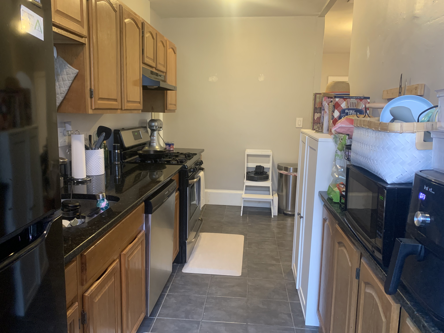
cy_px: 166
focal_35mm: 26
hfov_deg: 67.3
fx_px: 333
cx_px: 222
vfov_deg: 53.1
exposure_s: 1/40
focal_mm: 4.25
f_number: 1.8
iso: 320
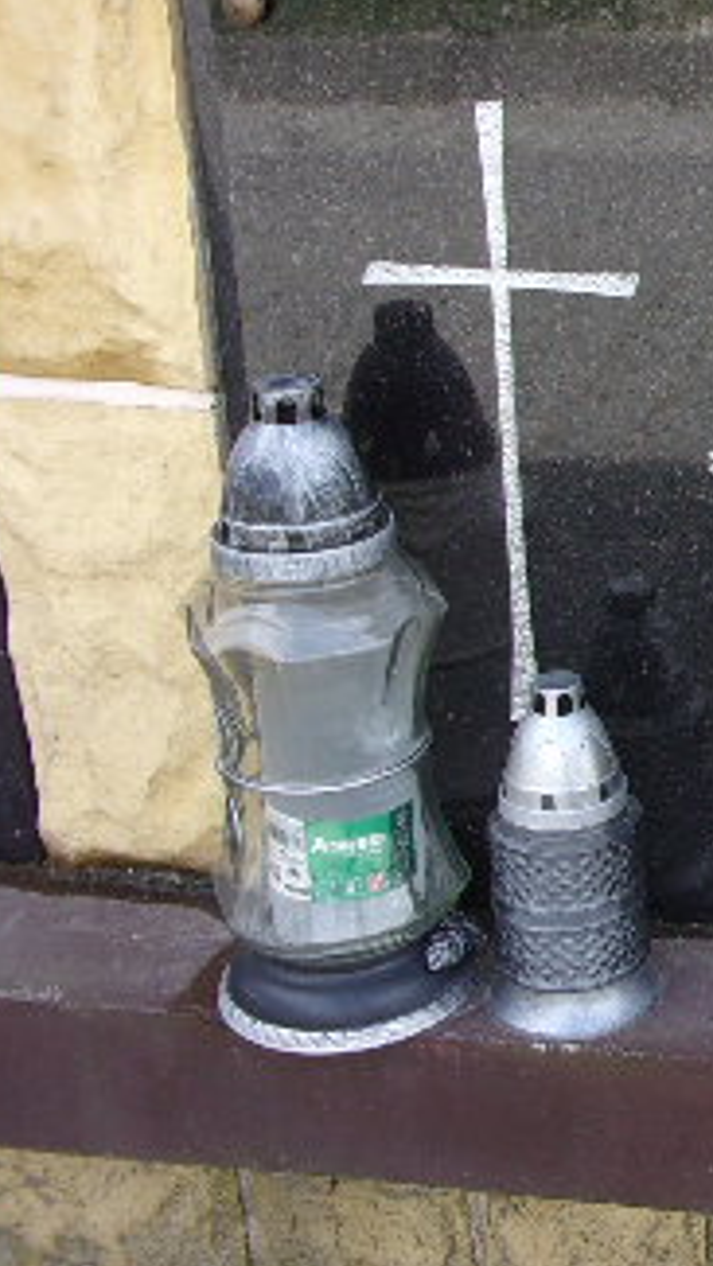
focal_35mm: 60
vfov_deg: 34.8
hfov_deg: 18.2
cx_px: 1009
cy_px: 518
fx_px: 2015
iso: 80
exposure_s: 1/150
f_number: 3.9
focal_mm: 5.1
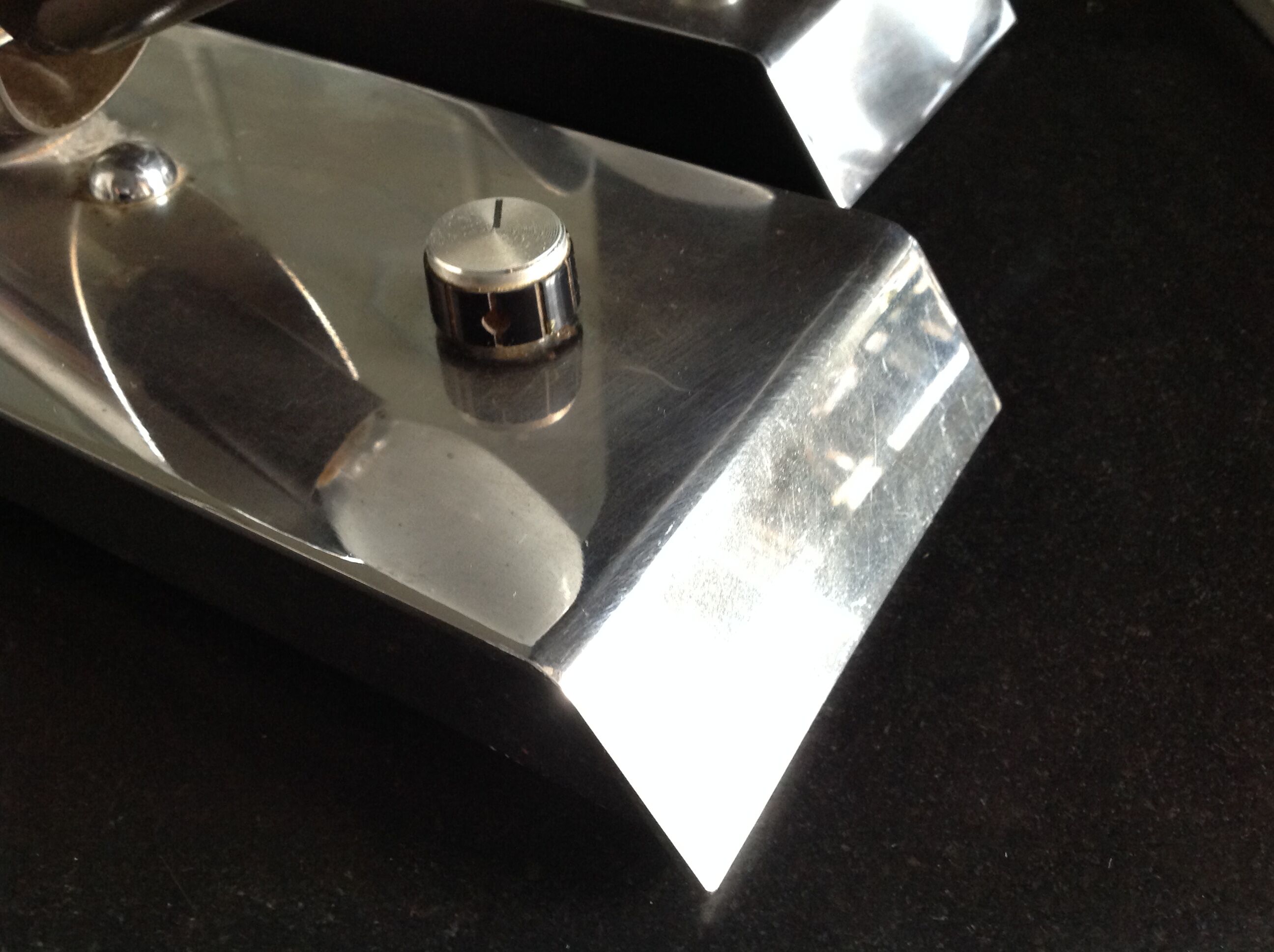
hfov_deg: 52.7
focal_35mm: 35
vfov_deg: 40.6
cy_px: 476
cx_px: 637
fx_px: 1286
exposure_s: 1/15
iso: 200
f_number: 2.4
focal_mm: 4.28
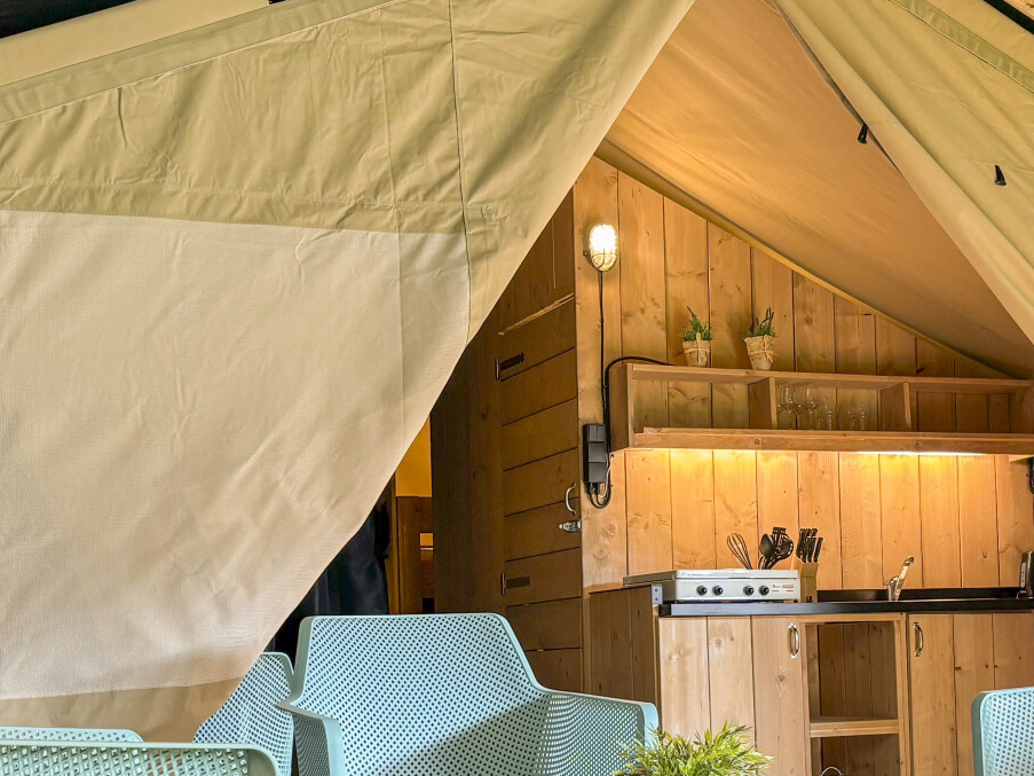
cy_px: 558
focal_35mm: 59
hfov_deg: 32.5
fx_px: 1762
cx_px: 677
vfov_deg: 24.6
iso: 100
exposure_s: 1/50
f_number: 1.6
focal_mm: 5.96
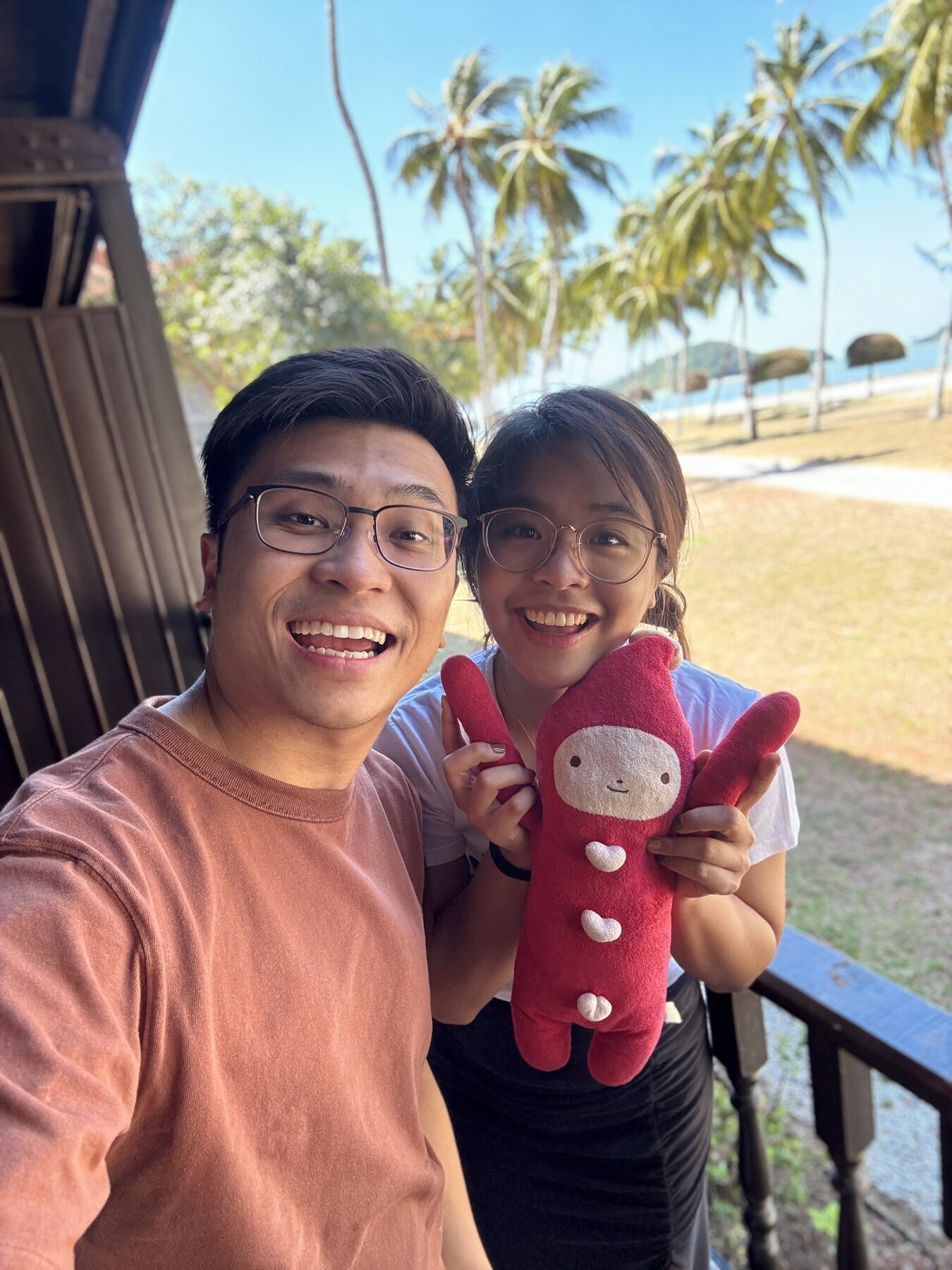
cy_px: 635
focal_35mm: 23
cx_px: 476
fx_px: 843
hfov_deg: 58.9
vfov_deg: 73.9
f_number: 1.9
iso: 80
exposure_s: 1/121
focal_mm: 2.69
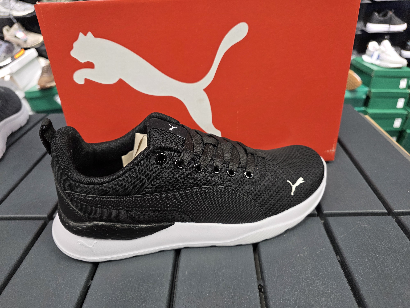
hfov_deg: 73.9
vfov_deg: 58.9
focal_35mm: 23
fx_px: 272
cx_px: 205
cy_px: 154
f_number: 1.7
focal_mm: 6.3
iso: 200
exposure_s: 1/100
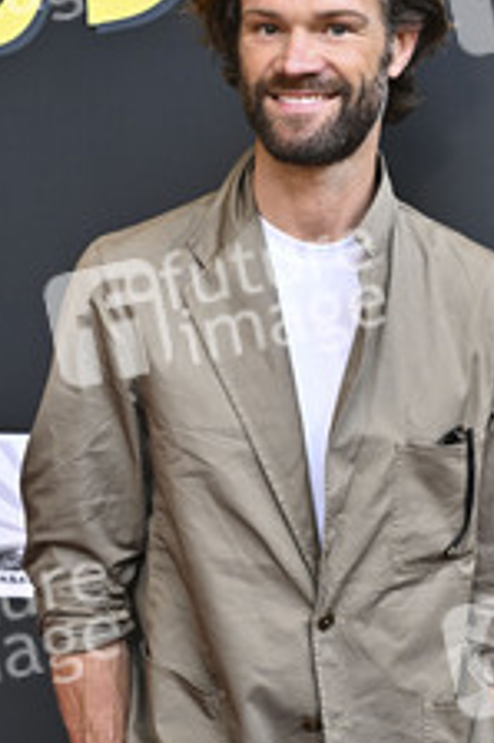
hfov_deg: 16.6
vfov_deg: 24.7
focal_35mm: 82
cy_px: 474
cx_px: 312
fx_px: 1690
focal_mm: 46
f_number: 4.5
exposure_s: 1/320
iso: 2000
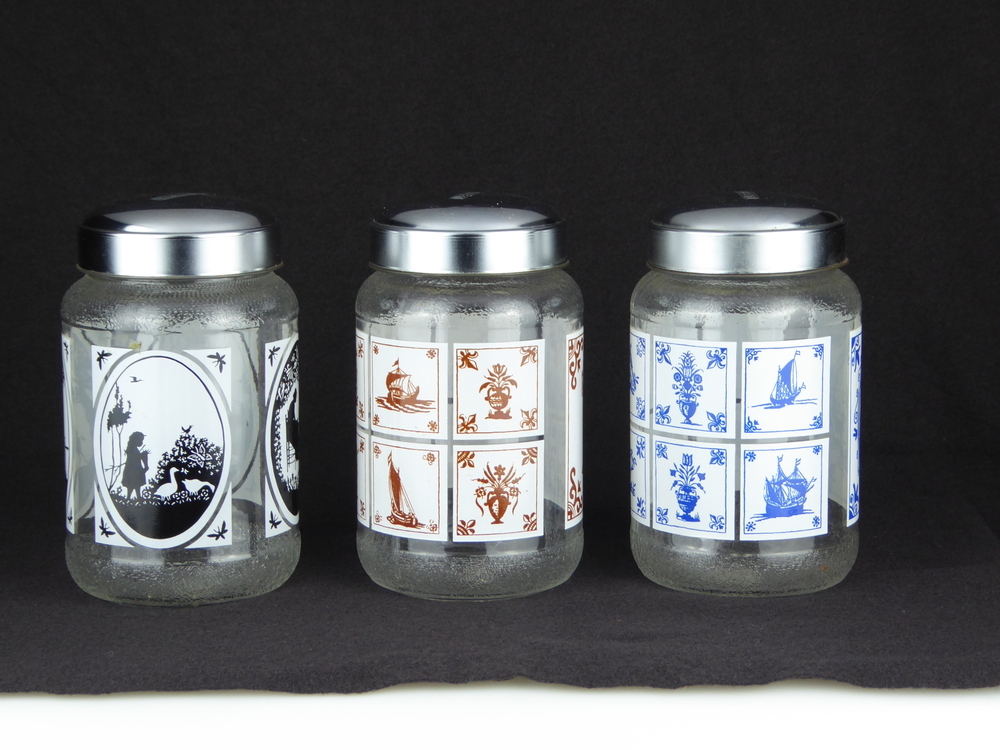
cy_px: 375
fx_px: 2282
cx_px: 500
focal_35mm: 79
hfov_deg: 24.7
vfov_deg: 18.7
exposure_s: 1/50
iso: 200
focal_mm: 14.1
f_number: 5
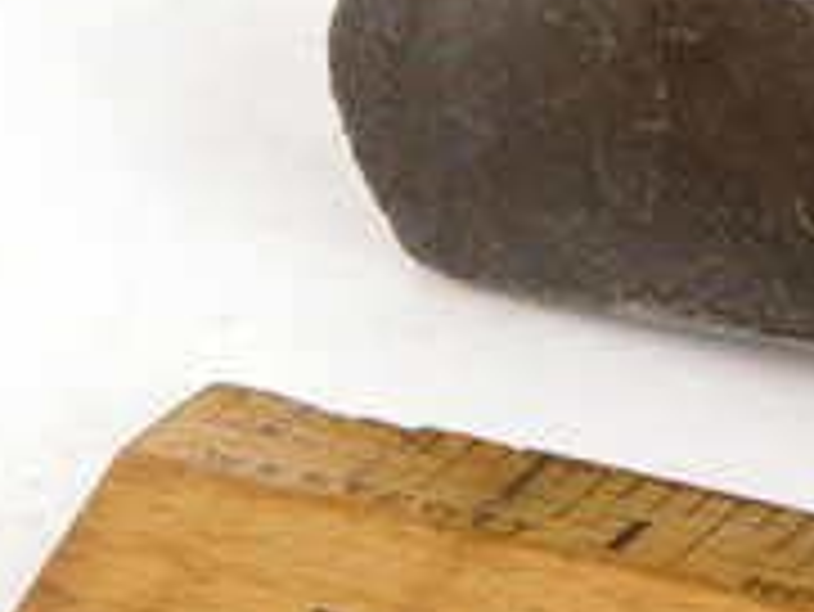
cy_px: 459
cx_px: 1192
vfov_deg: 2.1
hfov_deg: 2.8
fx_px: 16848
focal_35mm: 716
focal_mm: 52.4
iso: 100
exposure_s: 1/26.6
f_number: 4.1
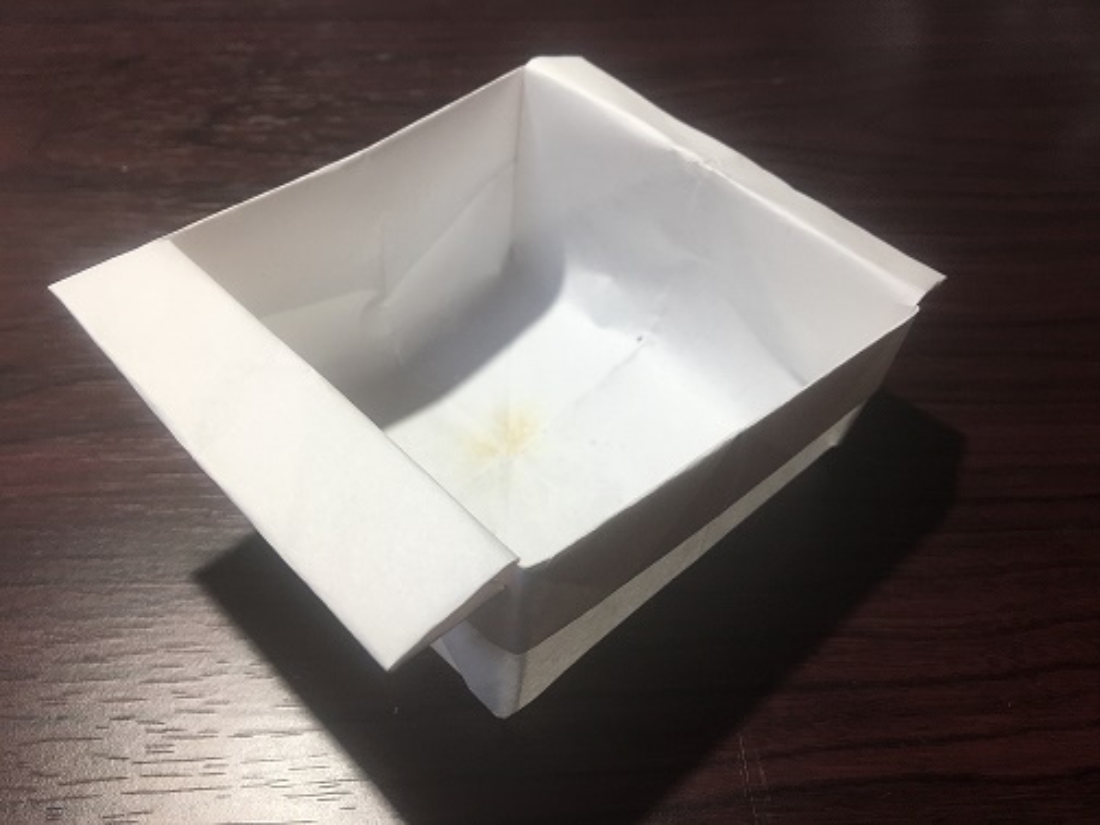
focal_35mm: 29
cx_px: 550
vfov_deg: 48.2
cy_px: 412
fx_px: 922
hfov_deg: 61.7
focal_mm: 4.15
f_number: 2.2
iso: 40
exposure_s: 1/120
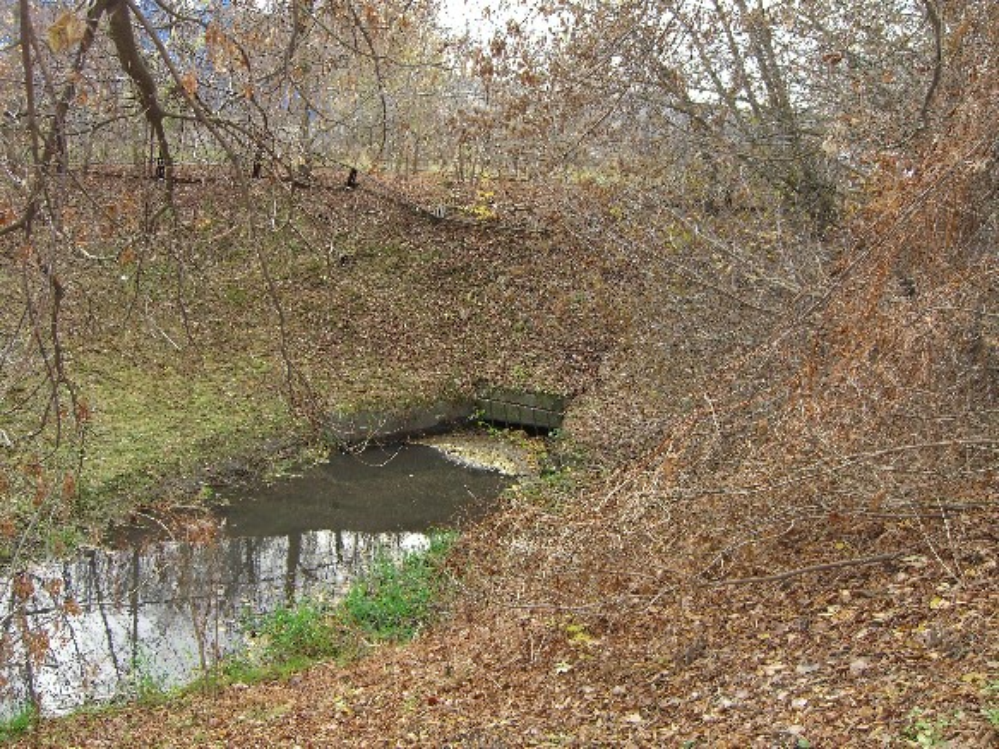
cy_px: 374
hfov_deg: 49.0
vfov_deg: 37.7
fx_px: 1096
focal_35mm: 38
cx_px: 500
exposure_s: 1/125
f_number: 2.8
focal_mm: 7.9
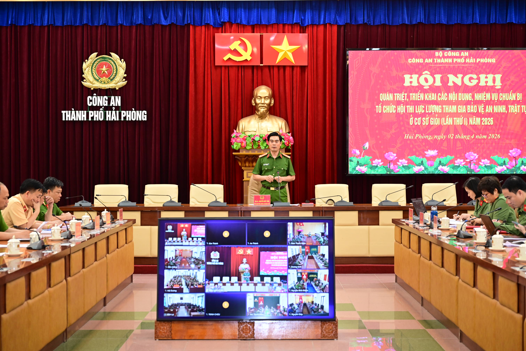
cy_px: 176
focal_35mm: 61
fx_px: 891
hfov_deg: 32.9
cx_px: 263
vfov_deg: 22.3
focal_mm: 61
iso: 1600
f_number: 4
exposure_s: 1/125
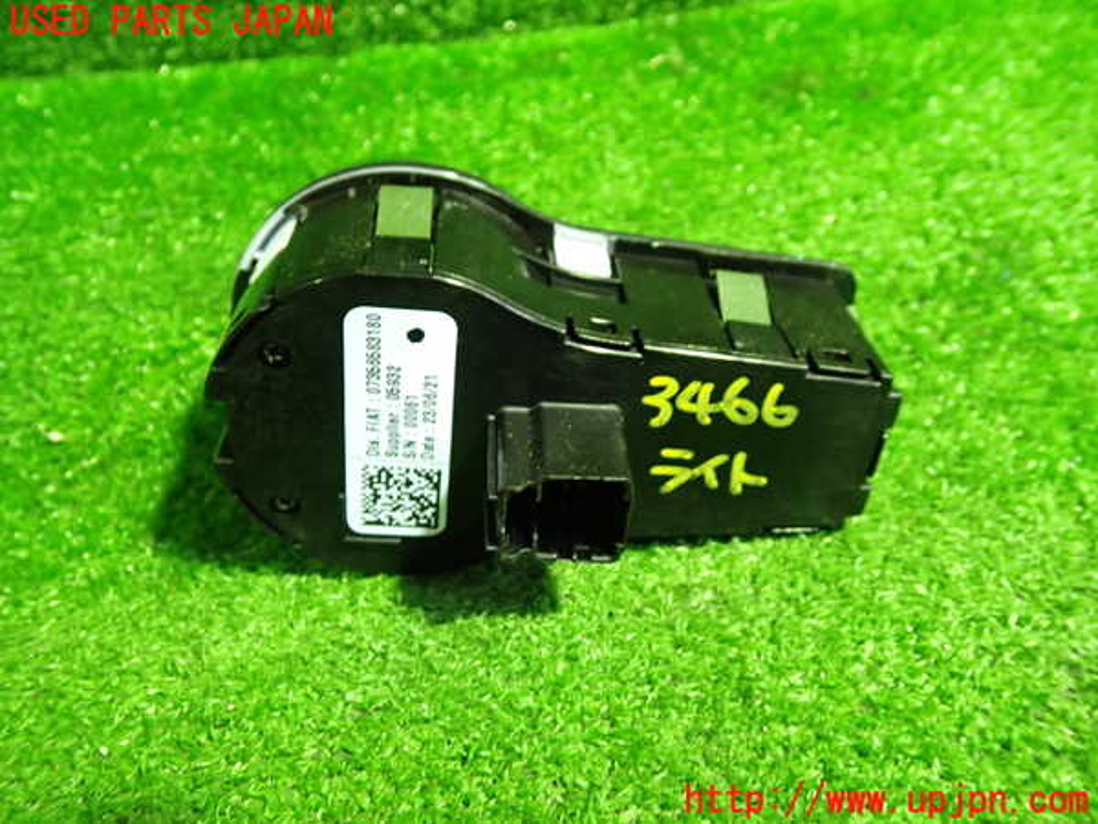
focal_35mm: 30
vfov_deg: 46.8
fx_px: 952
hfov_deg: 60.0
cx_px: 549
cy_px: 412
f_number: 2.3
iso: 640
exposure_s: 1/30
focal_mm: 5.4
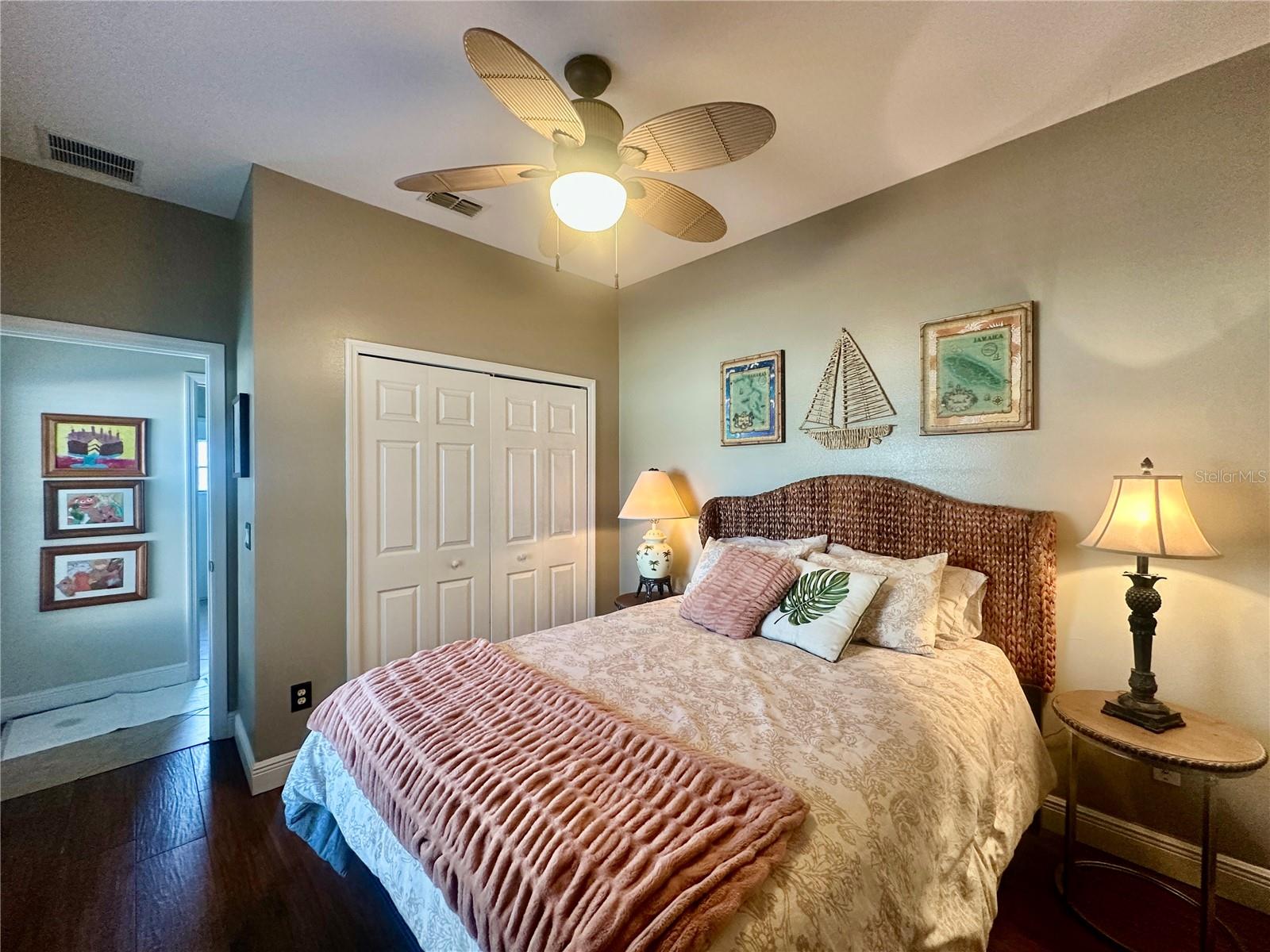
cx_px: 635
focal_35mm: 14
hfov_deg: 102.1
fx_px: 514
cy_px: 476
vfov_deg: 85.7
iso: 250
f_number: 2.2
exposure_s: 1/60
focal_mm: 2.22
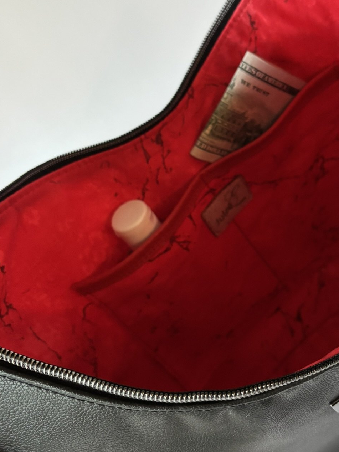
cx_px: 220
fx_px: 548
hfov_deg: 34.1
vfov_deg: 44.7
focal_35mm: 42
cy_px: 198
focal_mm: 5.96
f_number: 1.6
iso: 500
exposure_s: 1/60
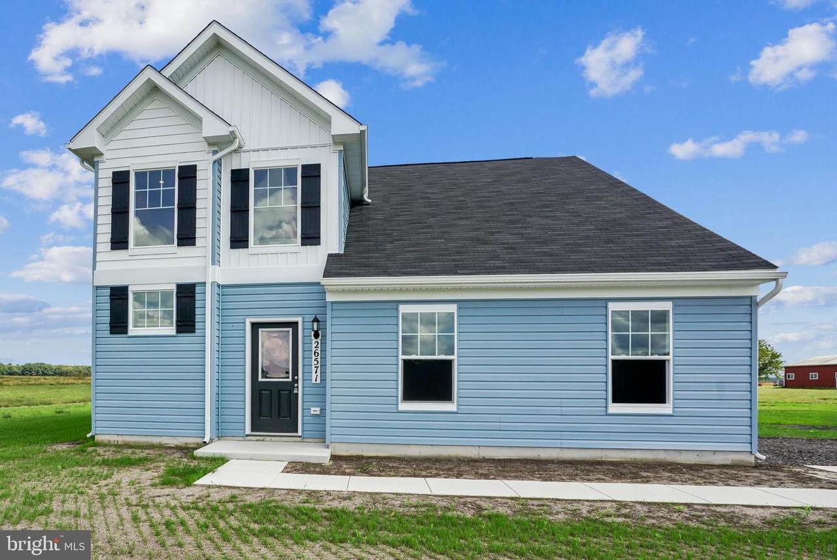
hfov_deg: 96.7
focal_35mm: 16
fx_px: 372
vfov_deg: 73.9
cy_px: 280
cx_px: 418
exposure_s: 1/250
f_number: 8
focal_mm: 16
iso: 100
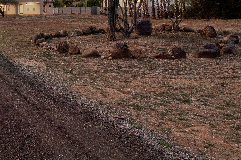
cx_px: 30
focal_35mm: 39
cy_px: 13
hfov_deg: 45.5
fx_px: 261
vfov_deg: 32.3
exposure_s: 1.6
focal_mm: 16
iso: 320
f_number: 8
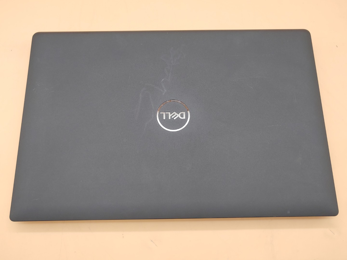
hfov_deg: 58.4
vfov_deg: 45.4
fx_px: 311
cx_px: 174
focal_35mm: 31
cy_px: 130
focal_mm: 4.36
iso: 50
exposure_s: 1/62
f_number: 1.8
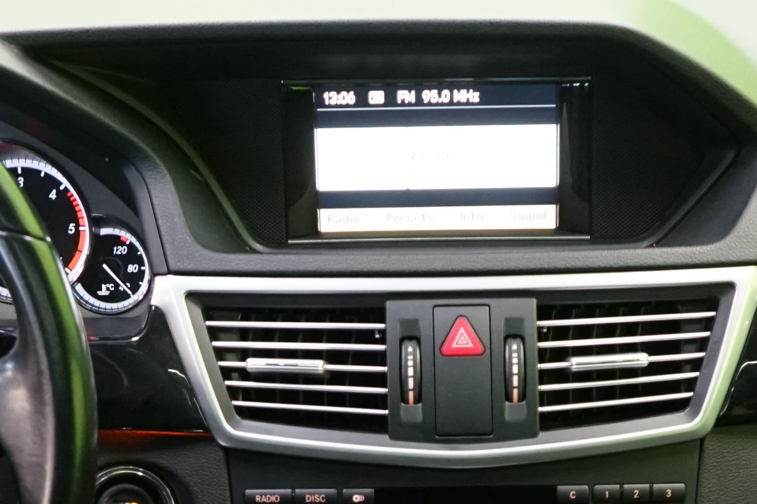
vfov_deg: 13.0
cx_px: 443
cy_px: 710
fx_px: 2124
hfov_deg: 20.2
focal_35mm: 101
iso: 2500
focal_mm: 30
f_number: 5
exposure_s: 1/20
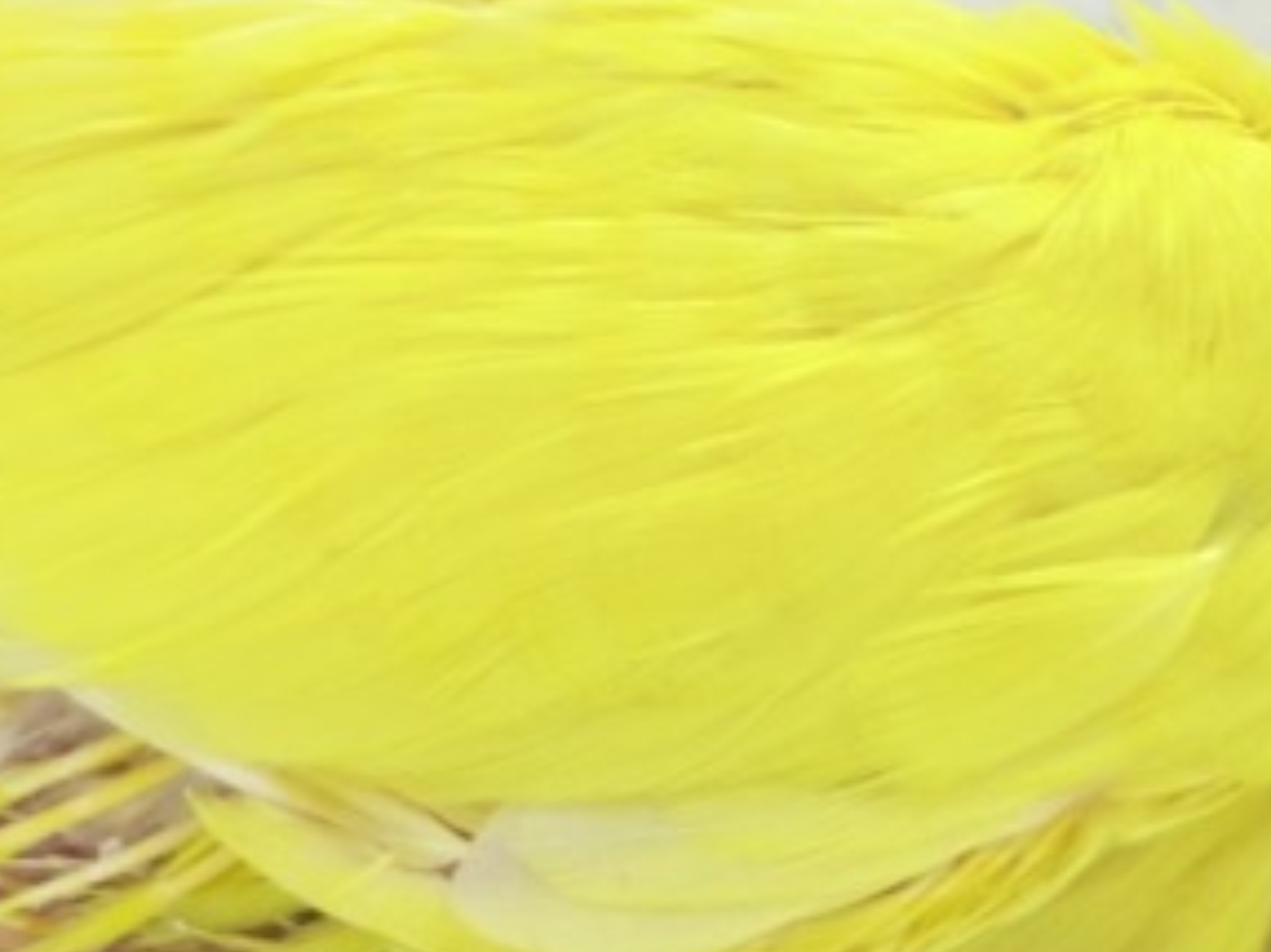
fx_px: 4257
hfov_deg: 16.6
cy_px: 306
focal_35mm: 116
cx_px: 1280
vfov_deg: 12.7
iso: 40
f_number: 1.6
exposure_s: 1/50
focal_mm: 5.96
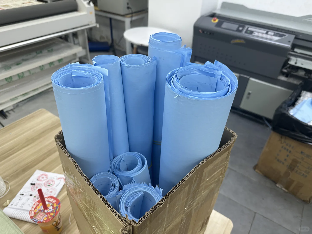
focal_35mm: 24
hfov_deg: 71.6
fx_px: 216
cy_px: 117
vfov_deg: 56.8
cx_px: 156
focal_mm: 6.86
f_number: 1.78
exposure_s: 1/100
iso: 80
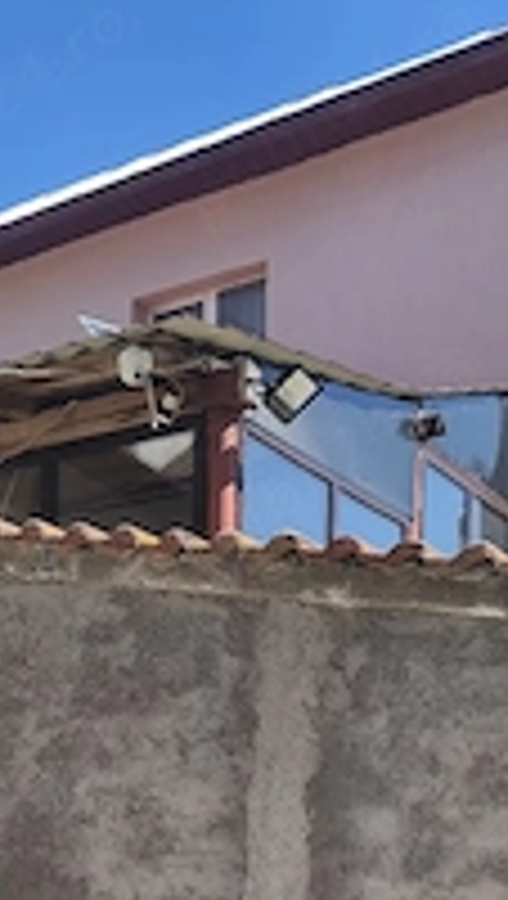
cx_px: 72
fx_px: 1193
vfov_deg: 37.5
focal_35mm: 50
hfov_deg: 23.5
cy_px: 868
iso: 50
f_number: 1.65
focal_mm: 6.18
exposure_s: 1/1000
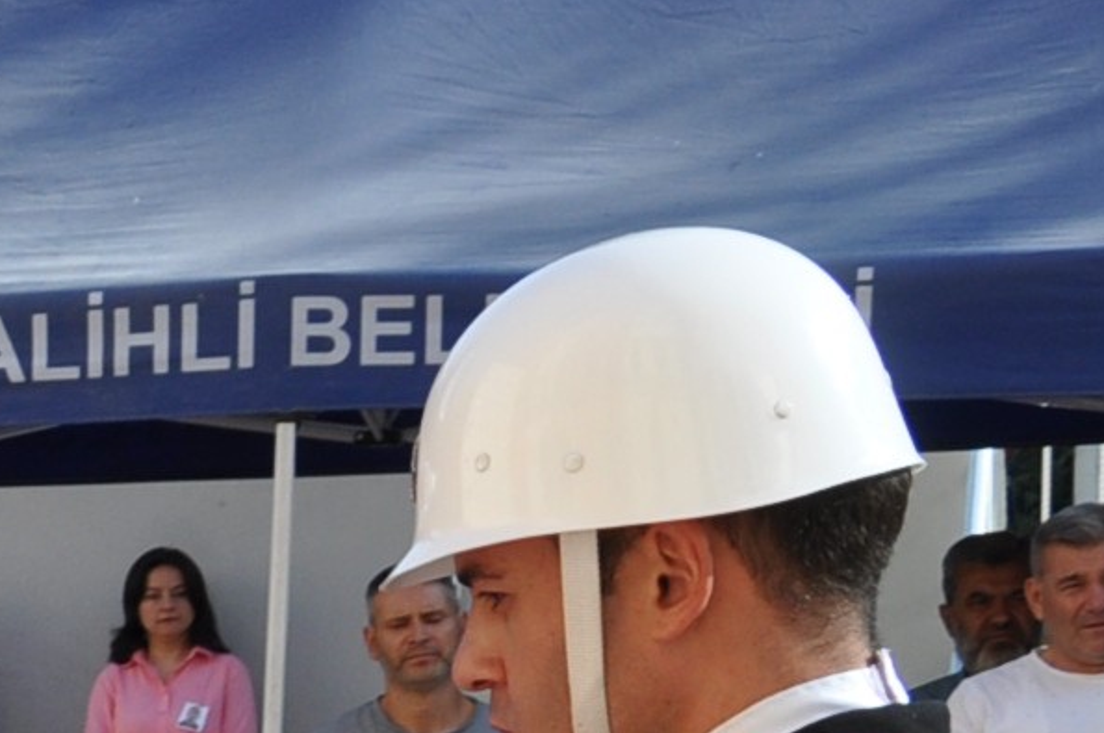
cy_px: 1410
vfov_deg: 6.6
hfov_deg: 9.2
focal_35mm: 203
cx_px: -1512
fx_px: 6208
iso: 200
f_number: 8
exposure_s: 1/250
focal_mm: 25
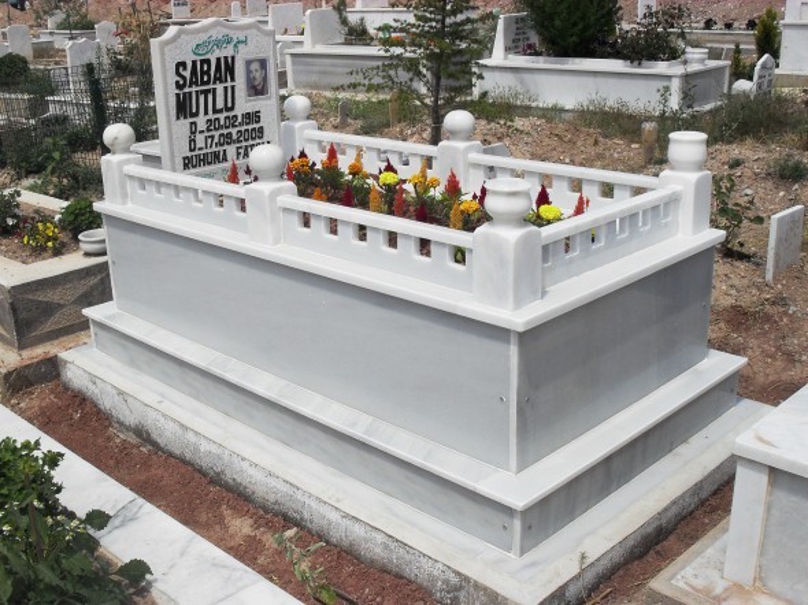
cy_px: 302
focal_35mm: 42
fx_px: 980
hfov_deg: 44.8
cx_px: 404
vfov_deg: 34.3
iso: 100
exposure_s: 1/500
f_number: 9.2
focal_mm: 7.5
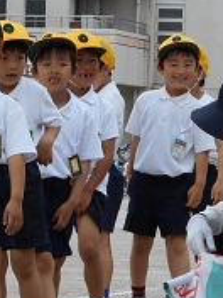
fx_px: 2611
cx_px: 64
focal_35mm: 304
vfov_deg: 6.5
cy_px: 139
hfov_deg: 4.9
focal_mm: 23.9
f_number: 6.1
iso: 80
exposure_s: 1/200
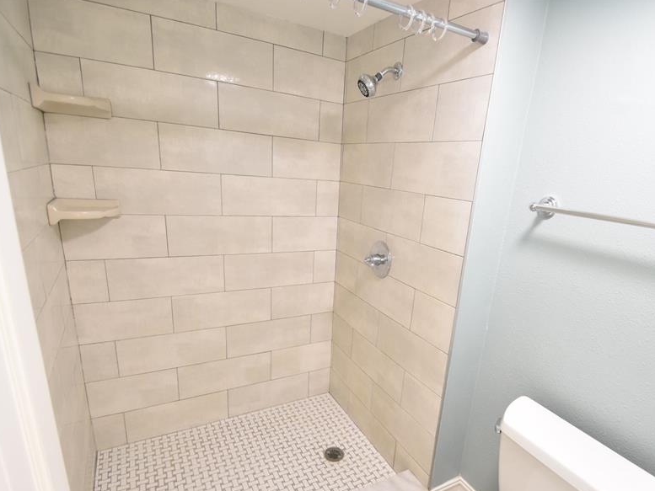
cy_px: 284
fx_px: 360
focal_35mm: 19
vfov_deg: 68.3
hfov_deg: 84.3
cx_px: 368
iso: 800
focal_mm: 10
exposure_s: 1/30
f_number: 3.5
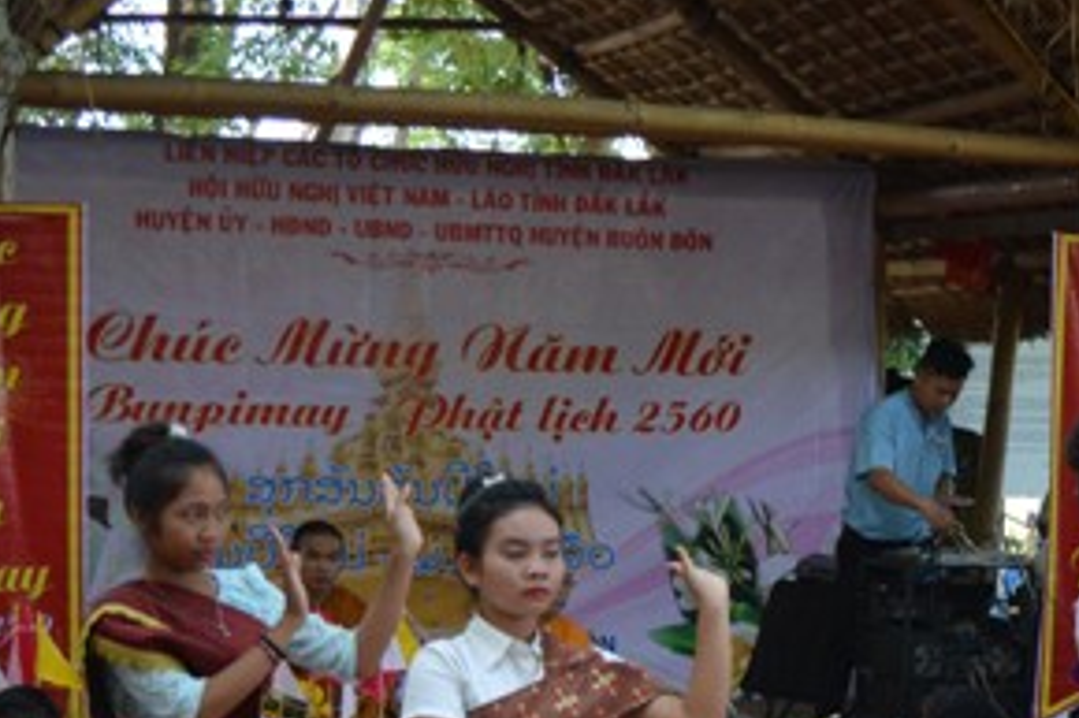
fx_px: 4044
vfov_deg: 10.1
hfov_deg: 14.7
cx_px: 1302
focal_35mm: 135
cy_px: 525
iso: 1000
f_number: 4.5
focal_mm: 34
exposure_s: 1/500
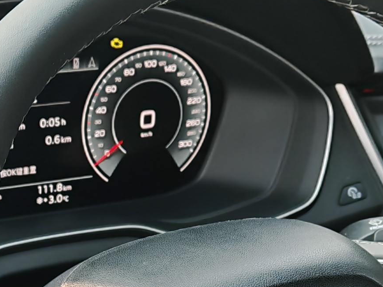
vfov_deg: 12.9
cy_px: 284
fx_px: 1250
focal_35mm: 113
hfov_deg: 17.4
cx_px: 157
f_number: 1.9
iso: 50
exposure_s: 1/460
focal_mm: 6.67
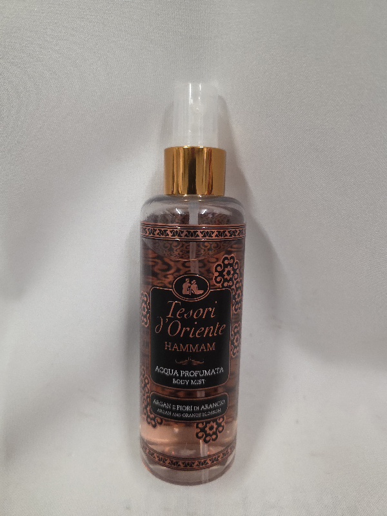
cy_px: 258
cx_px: 194
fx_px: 343
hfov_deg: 58.9
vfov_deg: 73.9
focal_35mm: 23
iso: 500
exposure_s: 1/101
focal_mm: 6.3
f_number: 1.7
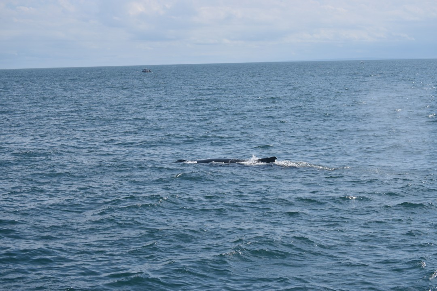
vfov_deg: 16.6
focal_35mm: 82
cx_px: 218
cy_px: 146
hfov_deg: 24.6
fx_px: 1001
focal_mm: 55
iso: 200
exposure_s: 1/1600
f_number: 5.6
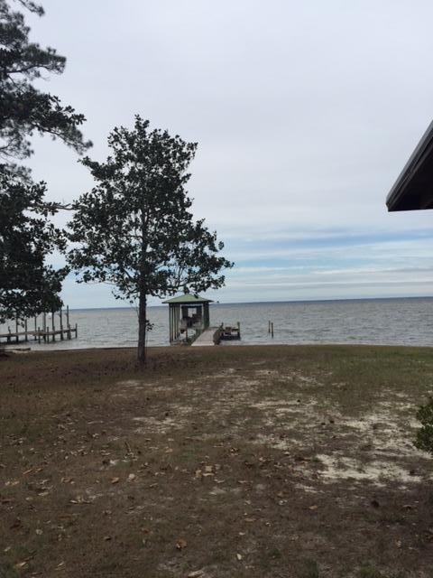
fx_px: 484
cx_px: 216
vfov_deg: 61.7
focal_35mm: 29
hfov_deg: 48.2
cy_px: 289
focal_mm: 4.15
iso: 32
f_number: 2.2
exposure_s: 1/2475
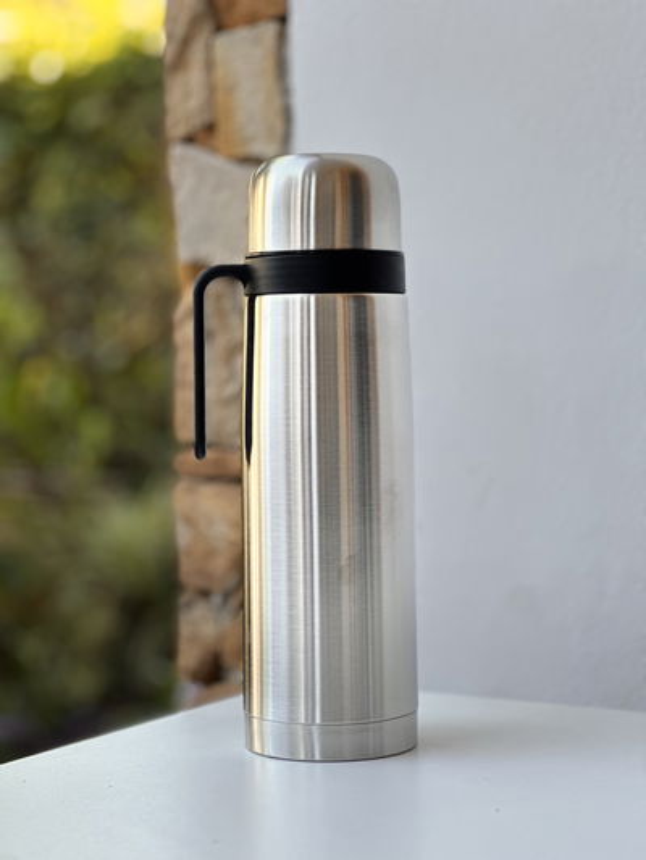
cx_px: 323
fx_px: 1915
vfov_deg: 25.3
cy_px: 430
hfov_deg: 19.1
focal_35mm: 77
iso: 80
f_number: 2.8
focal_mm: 9
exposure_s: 1/121
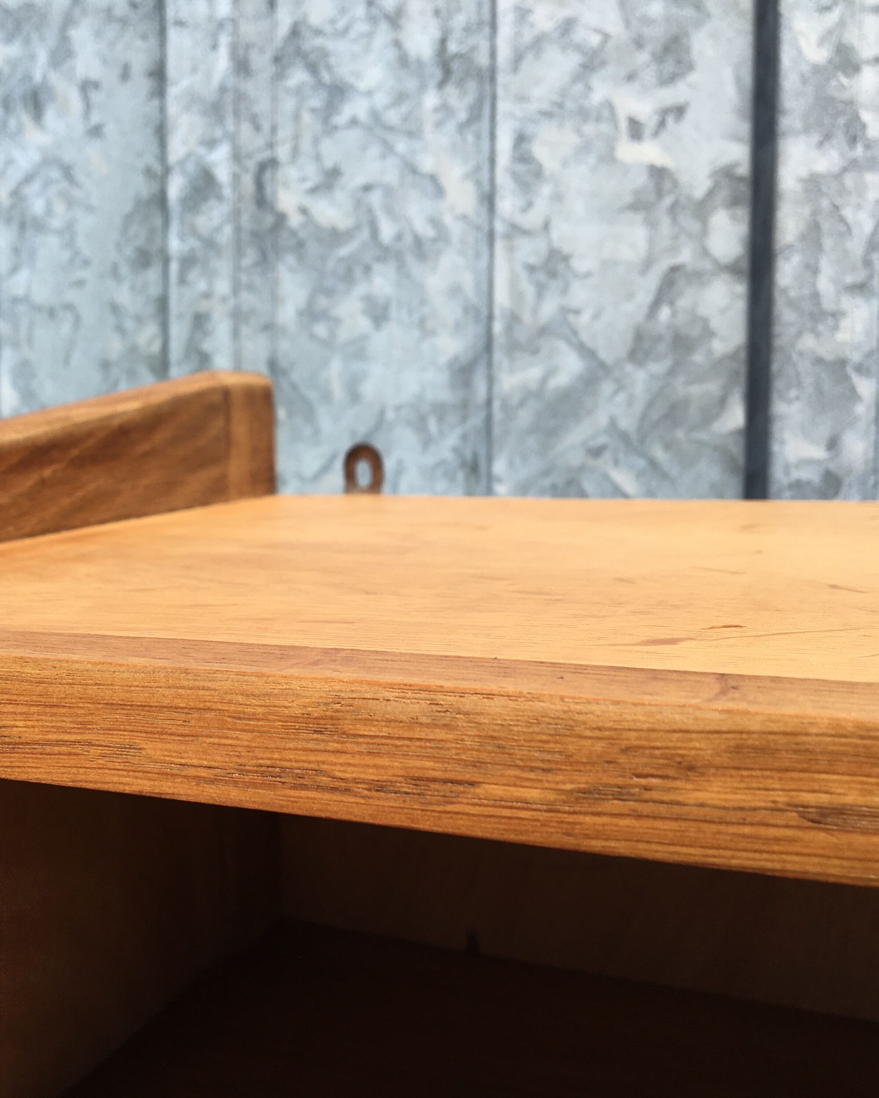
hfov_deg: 38.7
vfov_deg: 47.9
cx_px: 285
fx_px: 1236
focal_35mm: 38
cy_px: 547
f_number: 2.2
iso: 25
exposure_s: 1/1709
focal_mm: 4.15
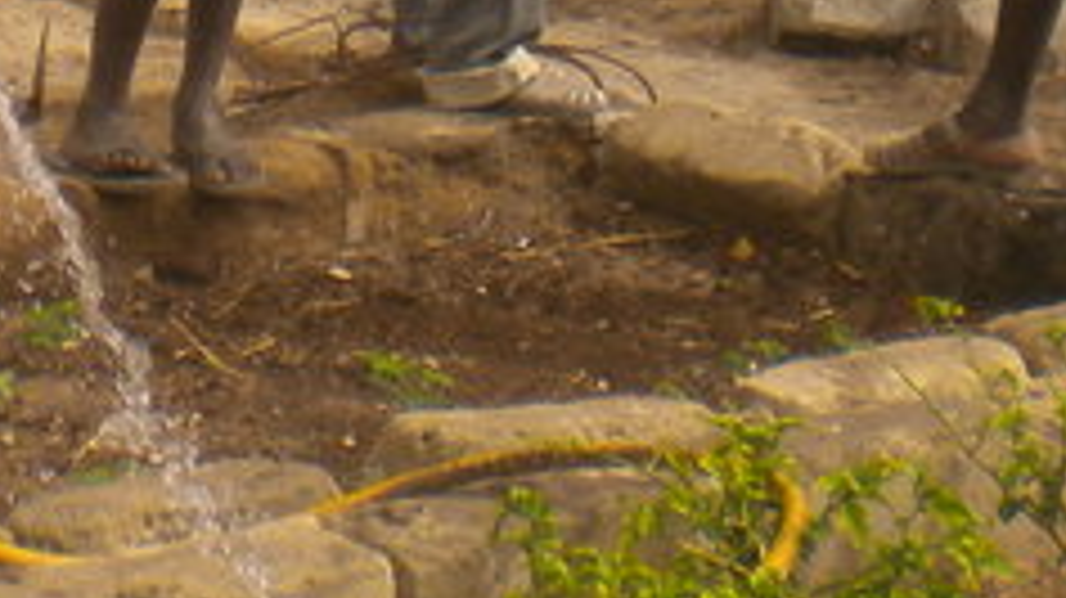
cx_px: 495
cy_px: -387
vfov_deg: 7.2
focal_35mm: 165
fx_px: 4661
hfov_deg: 13.0
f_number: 4.6
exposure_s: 1/579
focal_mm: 6.3
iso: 80
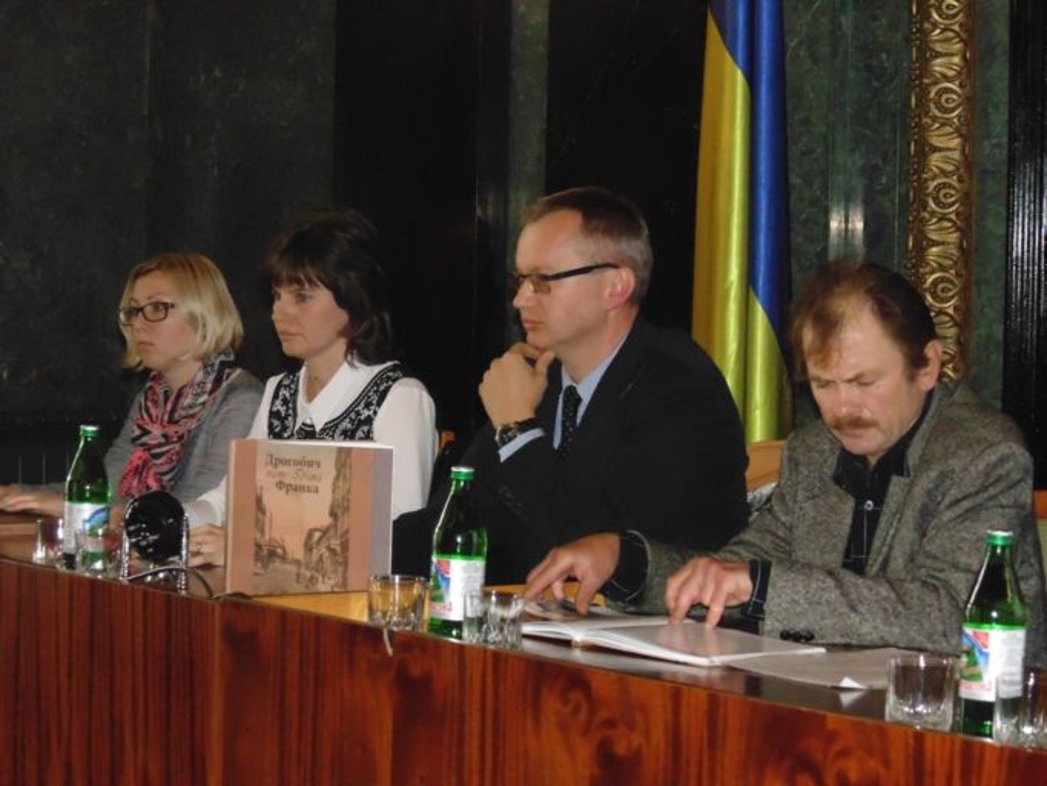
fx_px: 3207
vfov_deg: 14.0
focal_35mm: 106
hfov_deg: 18.5
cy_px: 393
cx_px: 524
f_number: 4.5
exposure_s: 1/60
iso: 800
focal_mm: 19
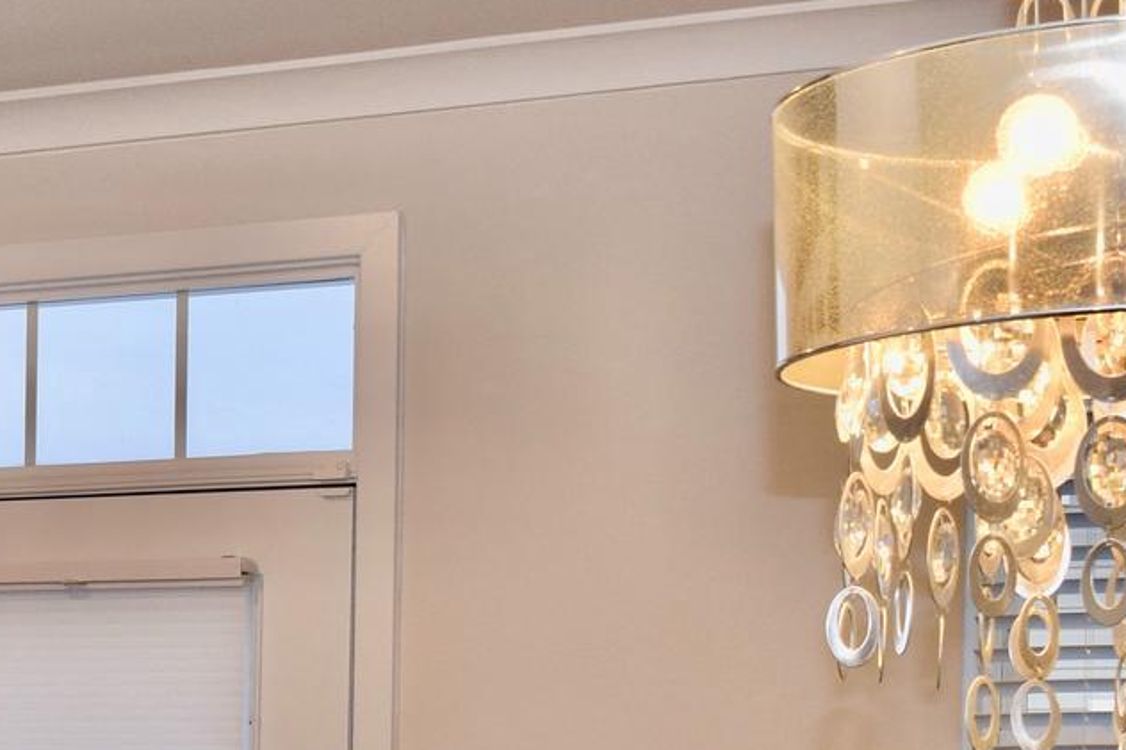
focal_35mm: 107
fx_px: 3346
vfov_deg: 12.4
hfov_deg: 18.1
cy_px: 961
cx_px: -249
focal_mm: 22
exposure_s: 1/40
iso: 400
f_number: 7.1
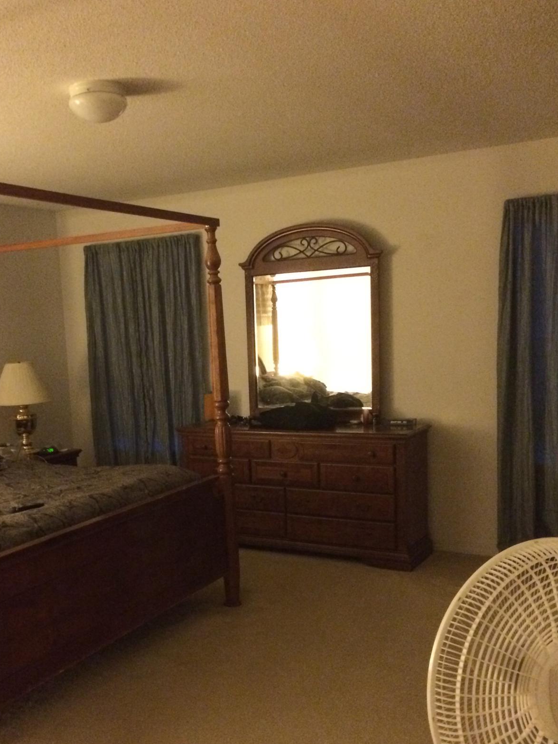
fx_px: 795
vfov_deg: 49.8
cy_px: 451
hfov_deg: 38.4
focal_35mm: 37
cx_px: 212
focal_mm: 4.15
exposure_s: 1/15
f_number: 2.2
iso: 500
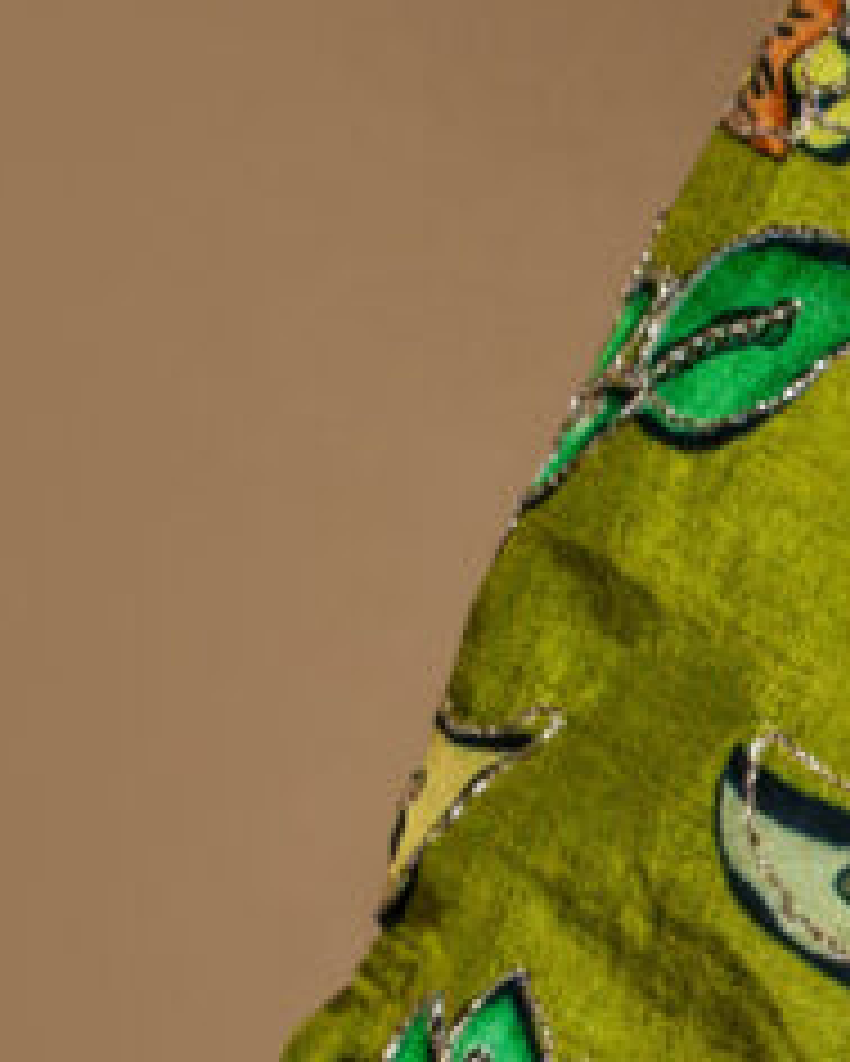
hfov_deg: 1.9
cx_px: 3445
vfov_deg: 2.4
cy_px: 990
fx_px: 25172
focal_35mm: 801
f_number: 8
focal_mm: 105
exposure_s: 1/200
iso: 50
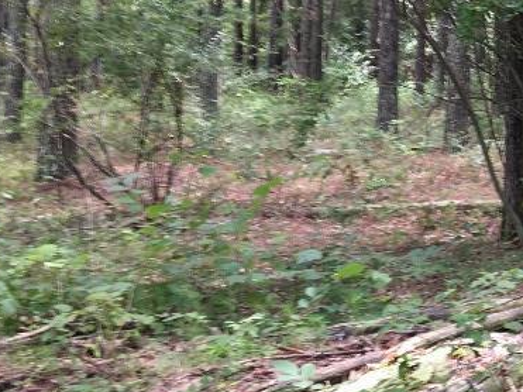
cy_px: 110
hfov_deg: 21.7
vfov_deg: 18.3
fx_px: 1208
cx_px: 705
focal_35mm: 80
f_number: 2.2
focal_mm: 4.15
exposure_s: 1/60
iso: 32
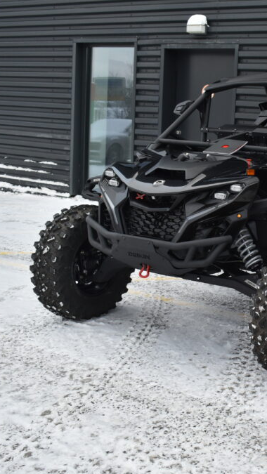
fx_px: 689
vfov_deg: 38.0
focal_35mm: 55
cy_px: 238
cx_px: 294
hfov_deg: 20.9
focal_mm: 23
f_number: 5
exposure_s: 1/250
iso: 400
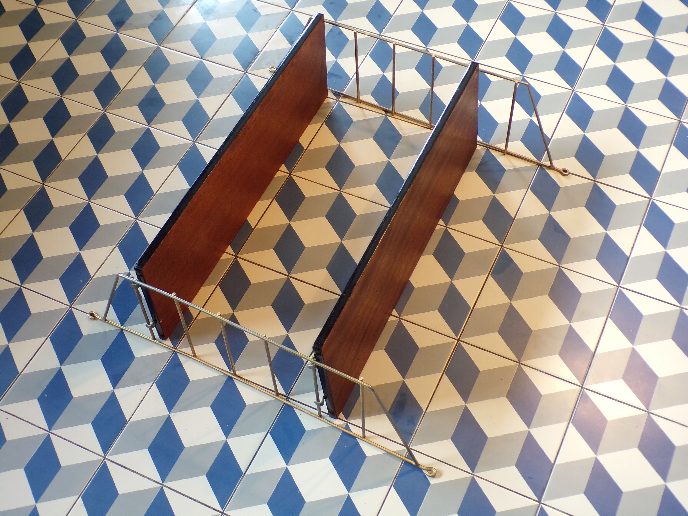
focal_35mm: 42
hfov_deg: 44.8
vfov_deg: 34.3
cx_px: 344
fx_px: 835
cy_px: 258
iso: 200
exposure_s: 1/26
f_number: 3.4
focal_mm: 7.6
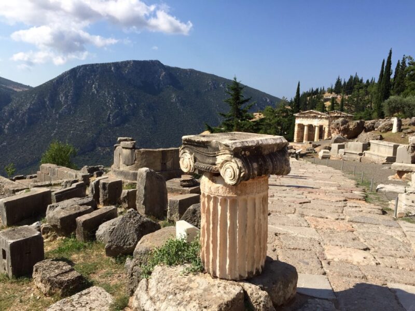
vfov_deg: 48.2
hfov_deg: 61.7
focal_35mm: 29
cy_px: 156
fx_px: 348
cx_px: 208
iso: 32
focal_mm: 4.15
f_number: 2.2
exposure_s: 1/1980
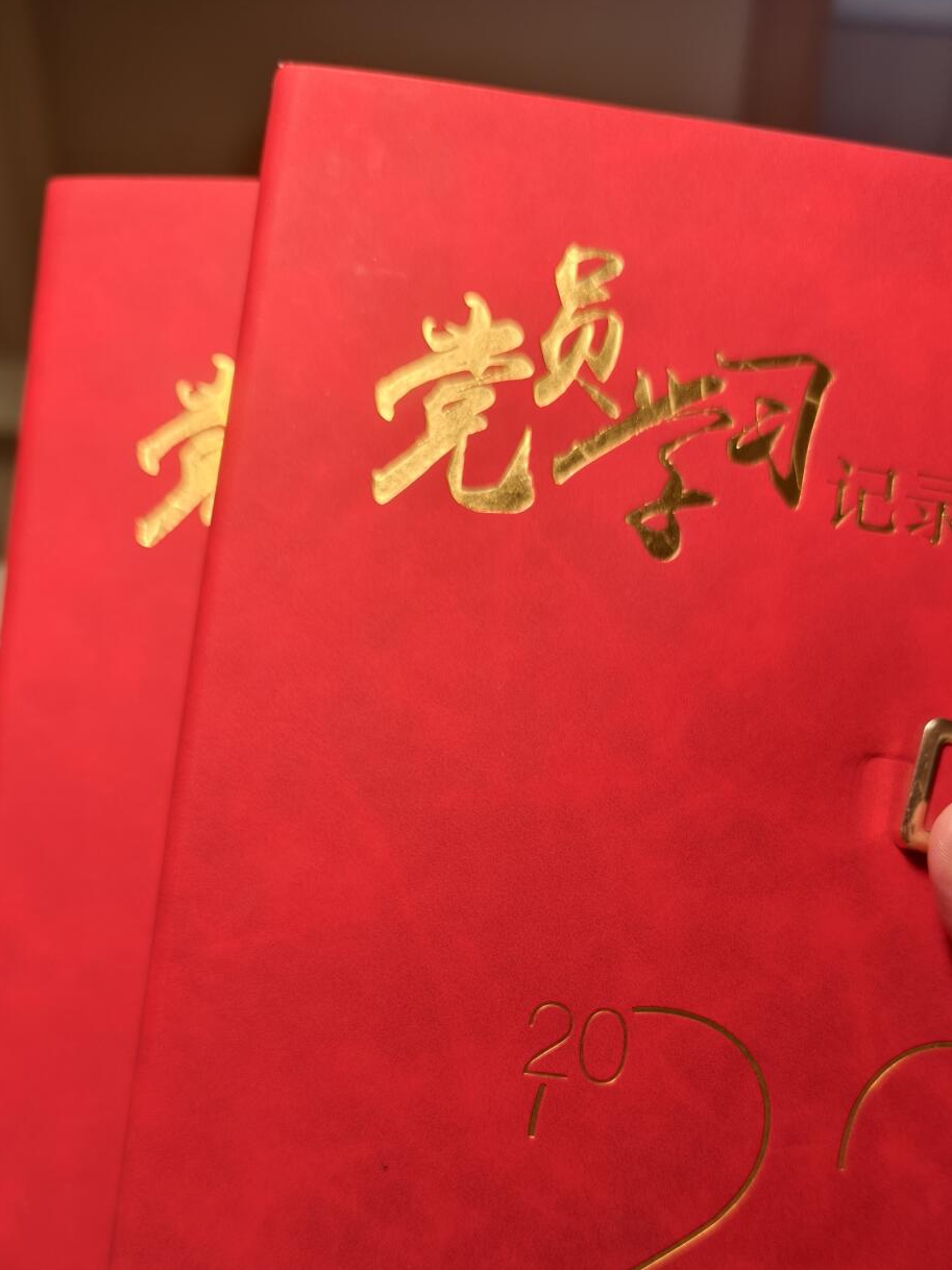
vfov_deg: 52.7
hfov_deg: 41.7
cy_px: 869
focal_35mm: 34
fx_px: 1247
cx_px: 543
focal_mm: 8.67
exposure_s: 1/100
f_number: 1.75
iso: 50
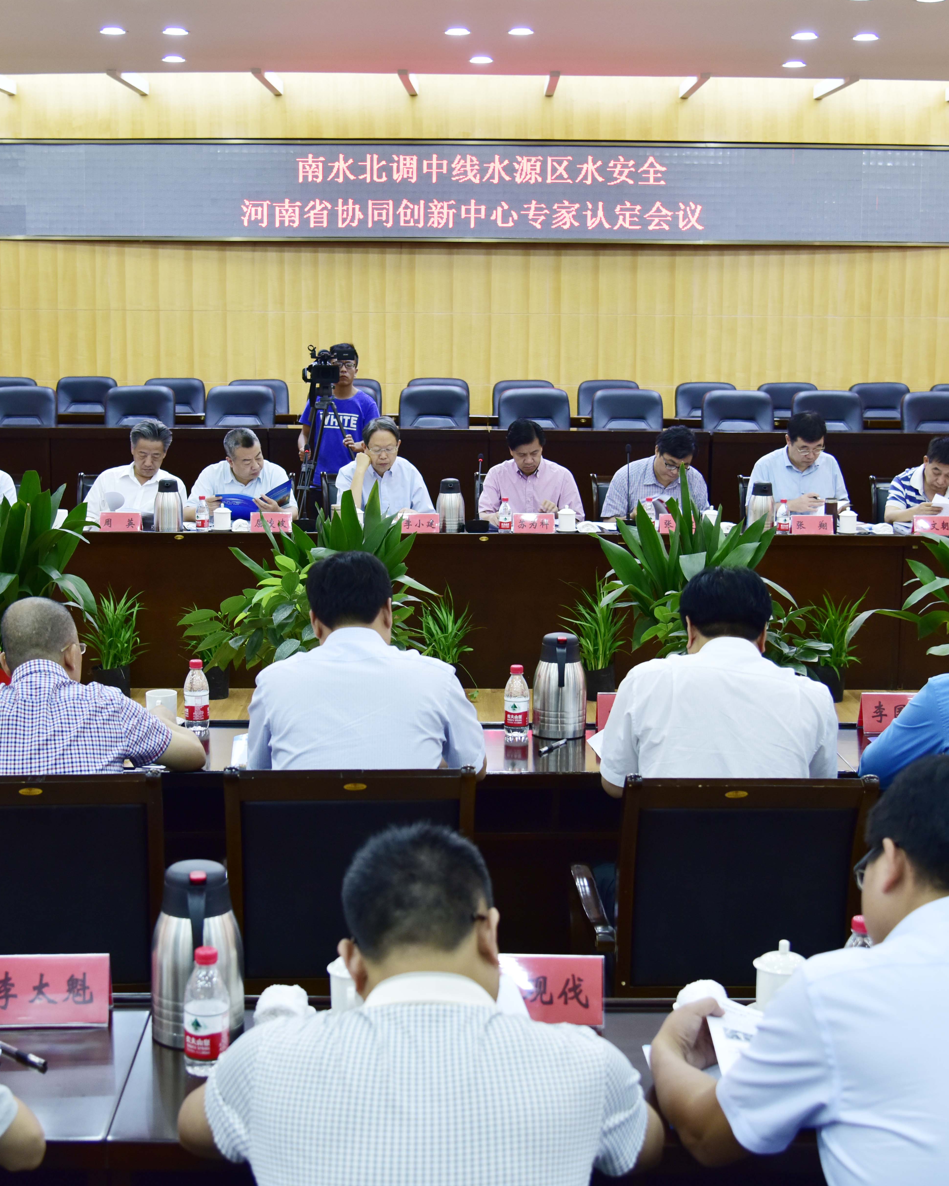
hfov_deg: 28.1
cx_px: 418
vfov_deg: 34.7
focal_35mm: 54
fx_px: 1896
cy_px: 597
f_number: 4
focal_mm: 38
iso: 800
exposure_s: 1/30
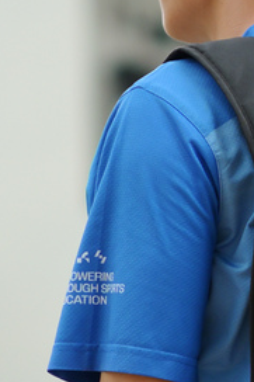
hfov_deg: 3.6
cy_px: 301
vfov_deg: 5.3
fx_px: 4090
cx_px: 296
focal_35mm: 386
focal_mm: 105
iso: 100
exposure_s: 1/160
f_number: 13
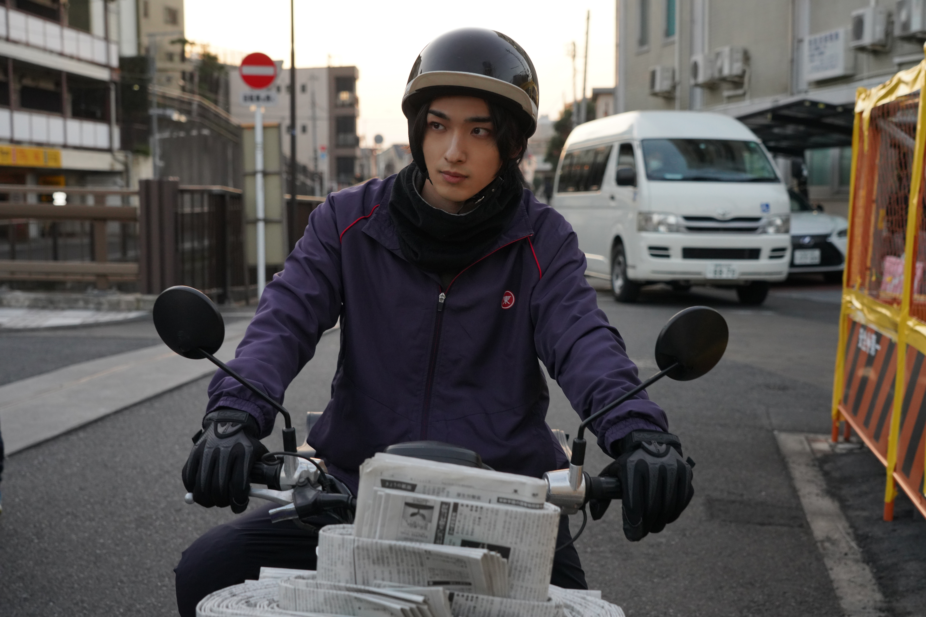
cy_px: 308
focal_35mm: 49
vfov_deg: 27.5
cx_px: 463
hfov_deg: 40.3
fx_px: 1260
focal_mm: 49
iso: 1600
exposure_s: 1/160
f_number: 5.6
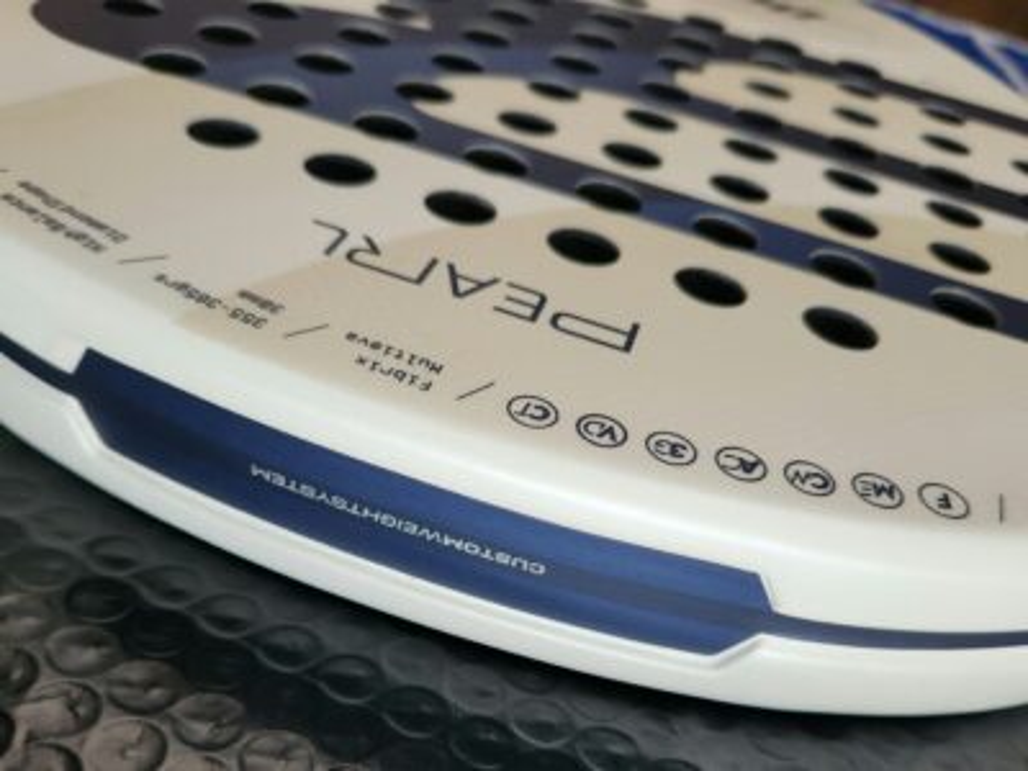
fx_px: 683
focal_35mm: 23
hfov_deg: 73.9
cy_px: 386
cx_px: 514
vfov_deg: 58.9
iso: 320
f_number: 1.8
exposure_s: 1/50.3
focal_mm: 5.4
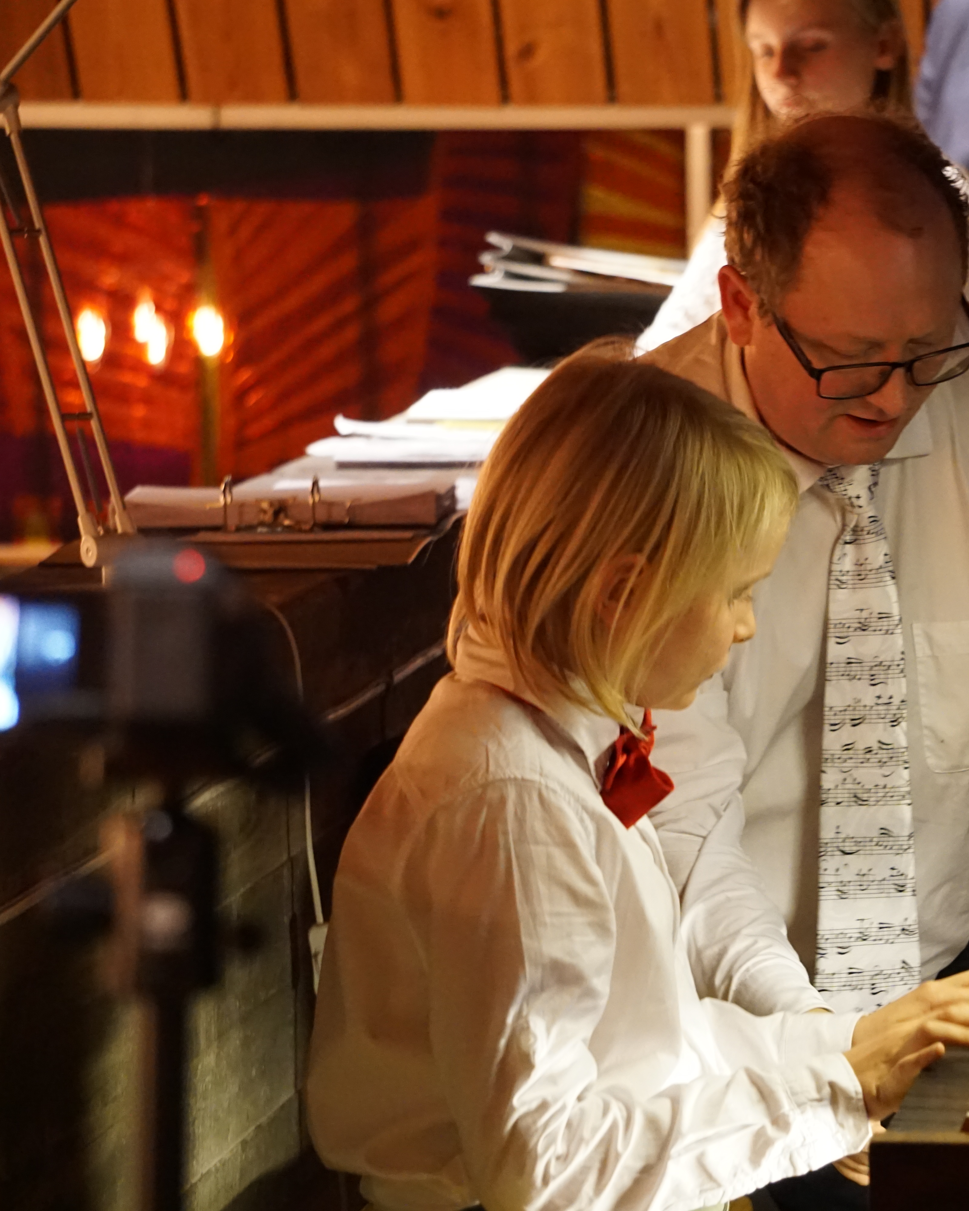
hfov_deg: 7.6
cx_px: 840
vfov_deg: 9.5
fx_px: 7277
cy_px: 606
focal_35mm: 203
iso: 3200
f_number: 5.6
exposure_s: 1/30
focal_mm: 96
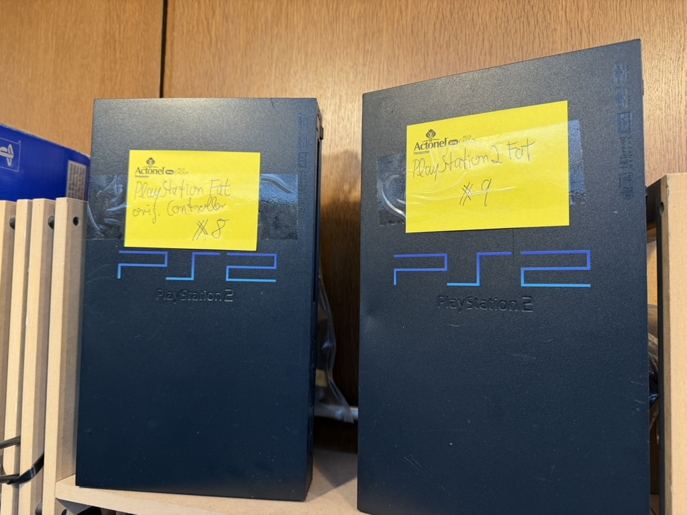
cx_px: 344
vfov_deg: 56.8
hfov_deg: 71.6
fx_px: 476
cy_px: 258
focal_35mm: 24
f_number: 1.78
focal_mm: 6.76
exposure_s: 1/50
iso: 125
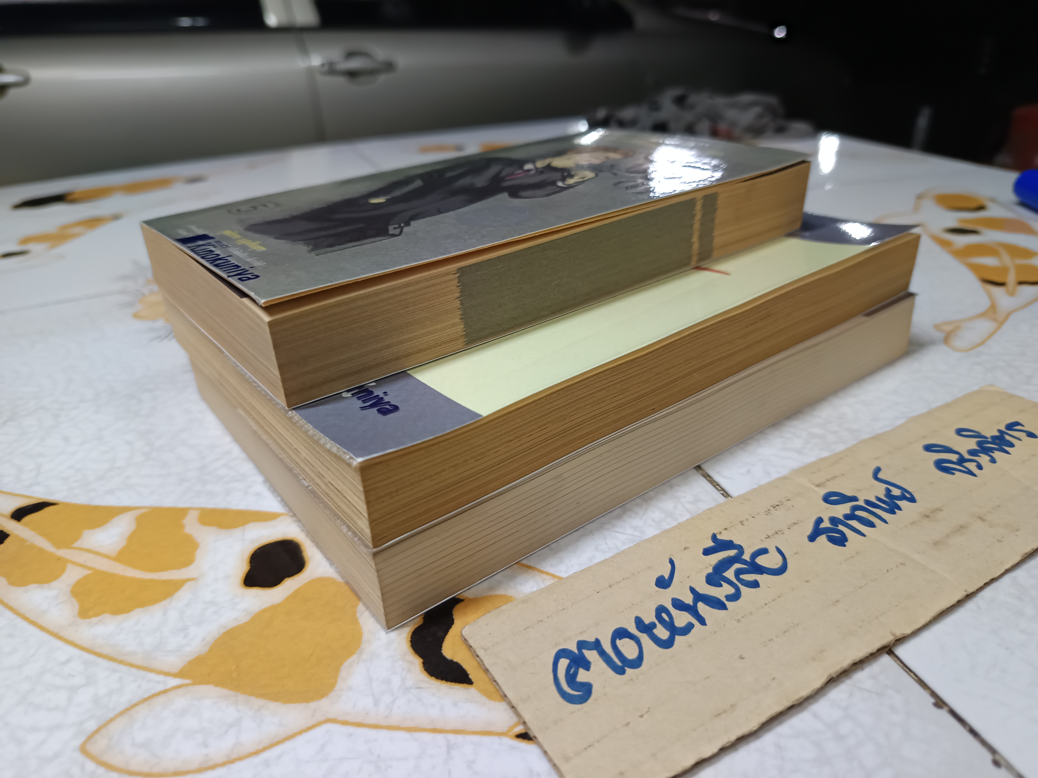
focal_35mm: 24
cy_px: 389
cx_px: 519
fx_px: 720
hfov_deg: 71.6
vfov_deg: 56.8
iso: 1018
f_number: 1.7
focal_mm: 5.31
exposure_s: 1/25
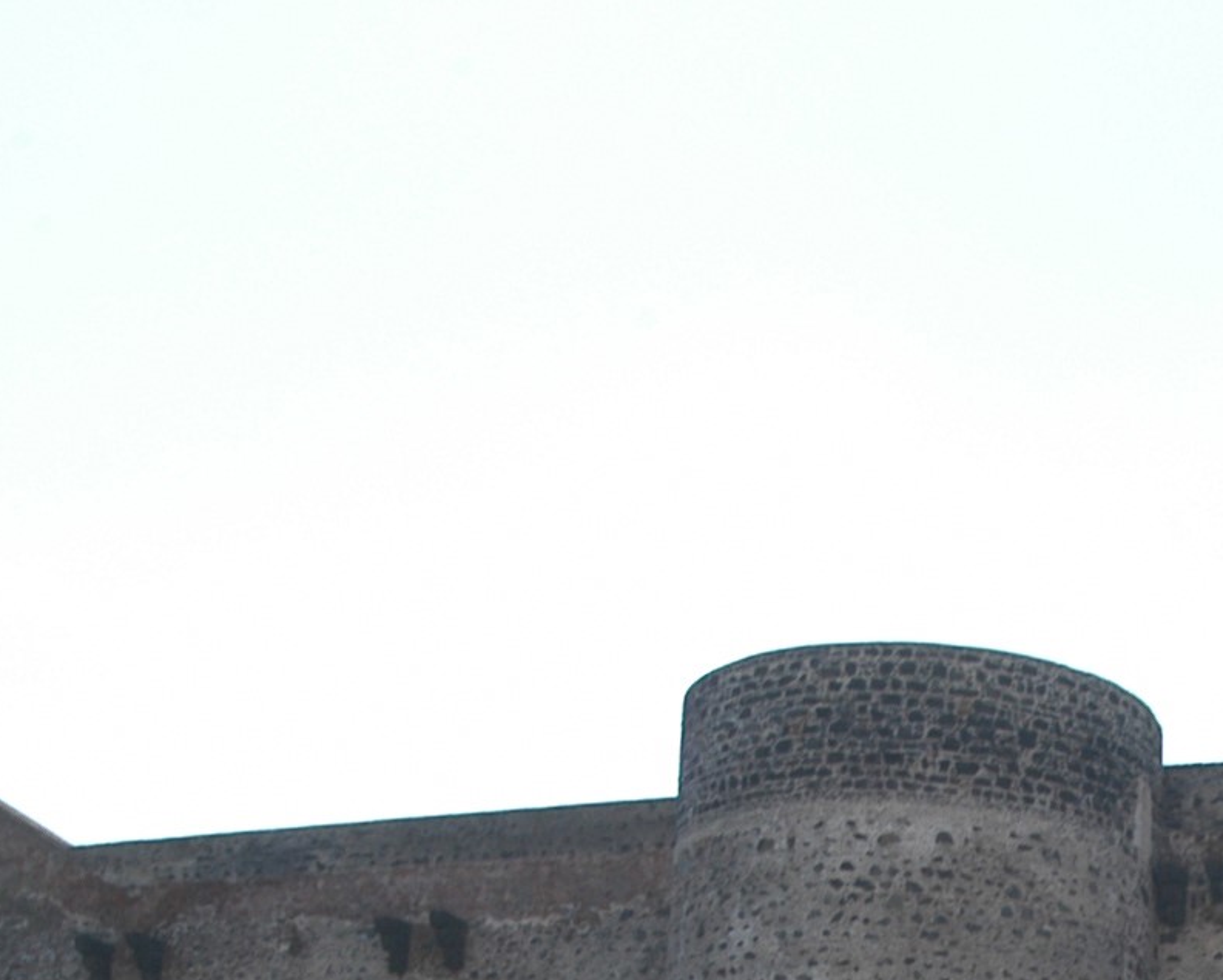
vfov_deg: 15.4
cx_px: 1050
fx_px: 3476
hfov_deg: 19.7
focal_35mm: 96
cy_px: 1219
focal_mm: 18
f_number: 11
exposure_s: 1/125
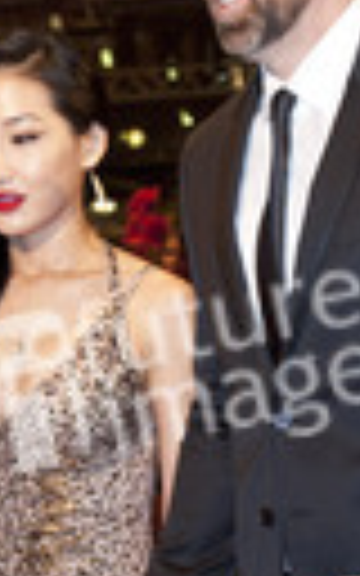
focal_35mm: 121
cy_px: 603
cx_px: 281
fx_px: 1899
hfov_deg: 10.8
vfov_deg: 16.8
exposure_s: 1/160
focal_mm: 38
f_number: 4
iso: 1600
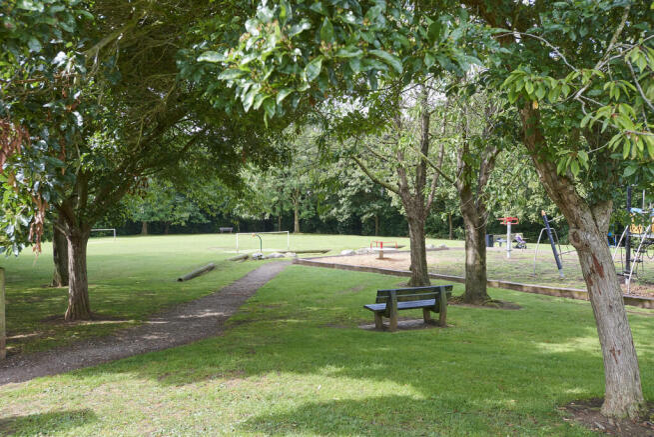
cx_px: 327
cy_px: 218
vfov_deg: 57.3
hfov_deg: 78.6
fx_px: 400
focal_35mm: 22
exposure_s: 1/250
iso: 500
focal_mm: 22
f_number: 8
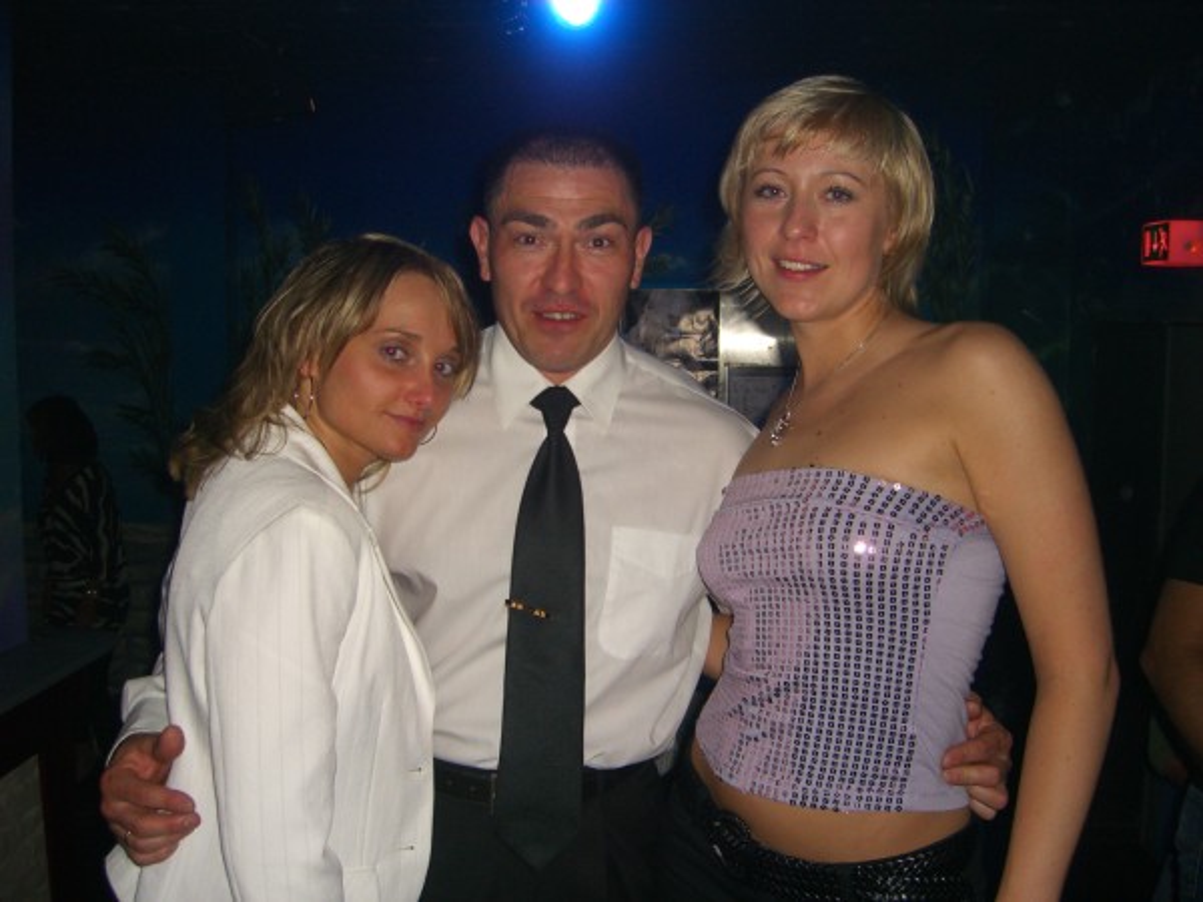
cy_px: 451
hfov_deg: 49.0
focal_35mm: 38
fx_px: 1321
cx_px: 602
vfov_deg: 37.7
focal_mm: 7.9
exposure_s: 1/60
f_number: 2.8
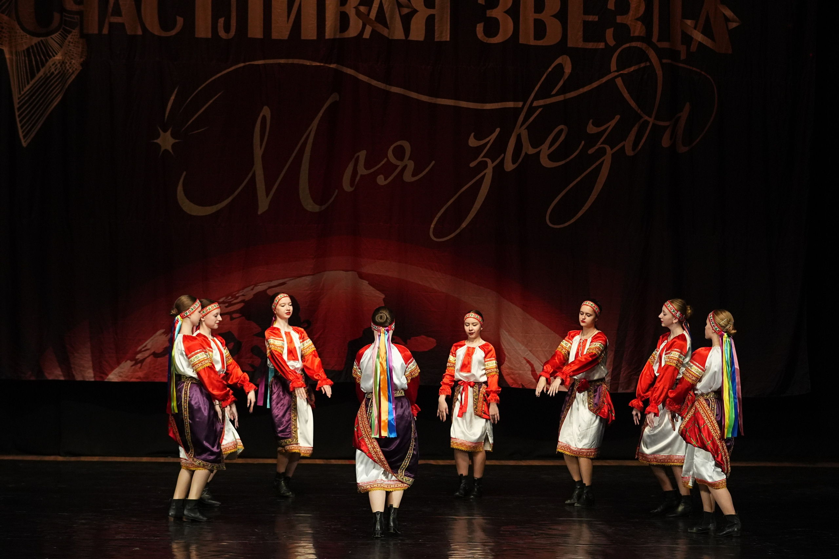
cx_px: 420
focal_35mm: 130
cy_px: 280
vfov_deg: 10.6
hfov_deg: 15.8
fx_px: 3030
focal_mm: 87
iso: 3200
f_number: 2.8
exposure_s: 1/400
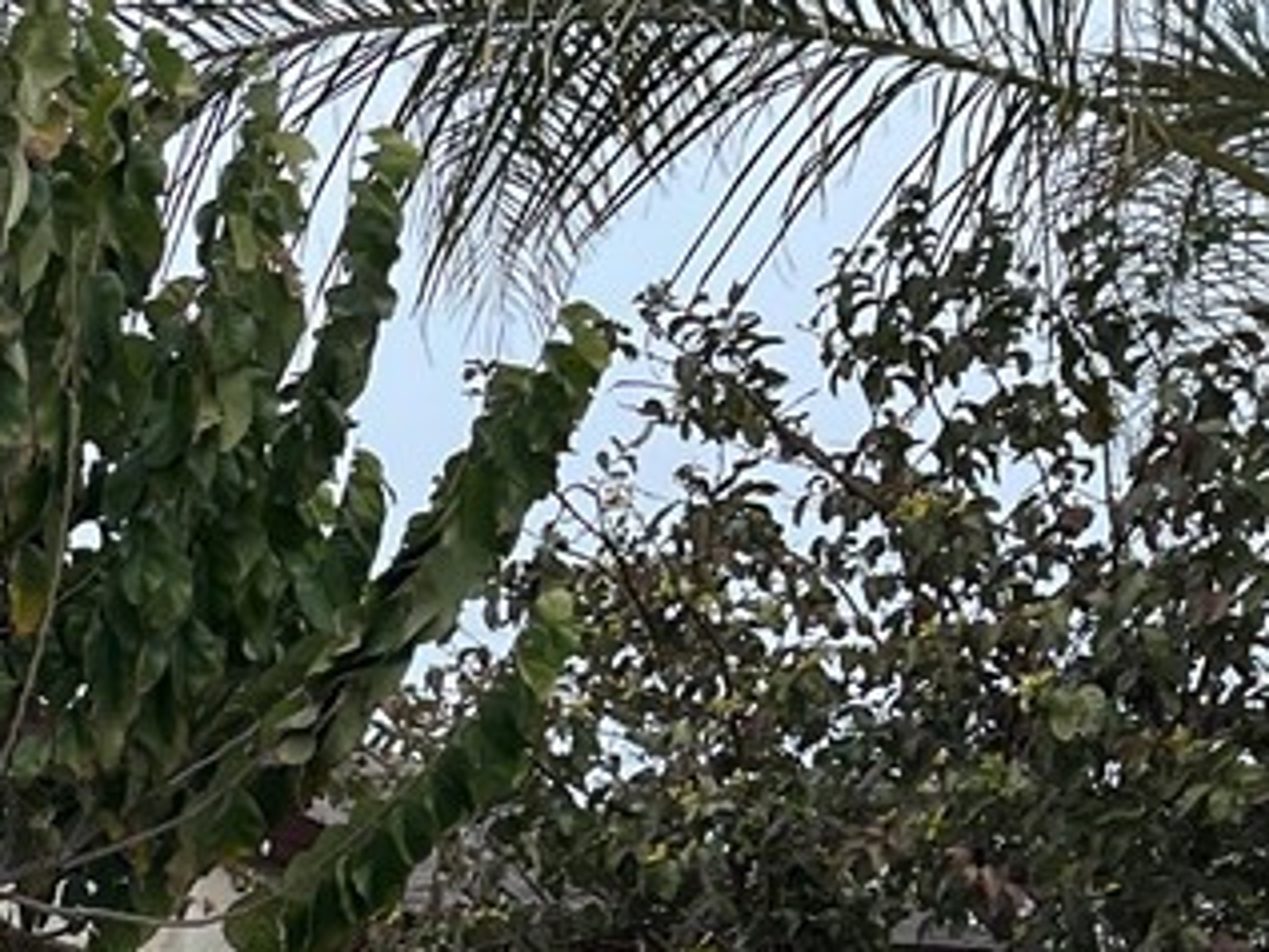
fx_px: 3081
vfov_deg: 16.3
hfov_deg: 19.6
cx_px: -737
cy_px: 1340
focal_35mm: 84
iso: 100
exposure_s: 1/121
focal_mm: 5.7
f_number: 1.5
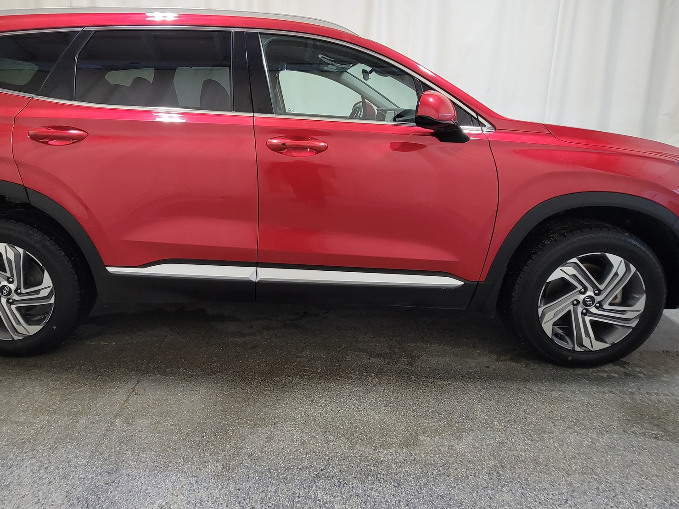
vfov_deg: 69.6
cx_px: 295
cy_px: 171
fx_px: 353
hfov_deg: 87.3
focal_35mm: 18
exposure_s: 1/60
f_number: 2.2
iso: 200
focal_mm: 2.2
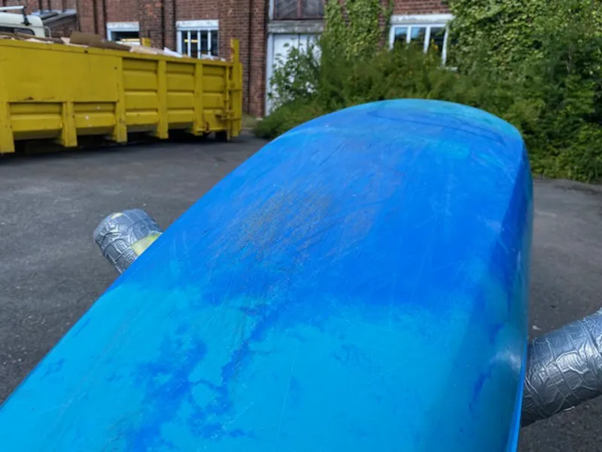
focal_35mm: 26
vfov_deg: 53.1
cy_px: 226
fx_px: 452
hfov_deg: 67.3
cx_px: 301
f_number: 1.8
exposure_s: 1/1245
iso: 32
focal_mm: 4.25
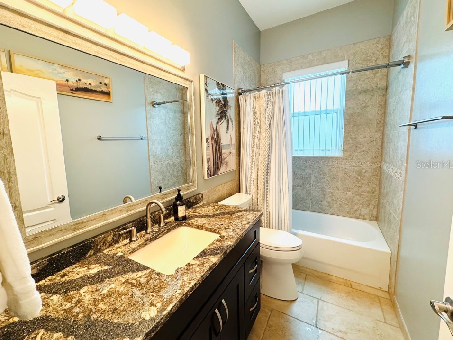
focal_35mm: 15
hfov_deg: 98.1
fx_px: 196
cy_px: 164
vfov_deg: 81.7
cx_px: 218
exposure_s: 1/120
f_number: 2.2
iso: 320
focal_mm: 2.22
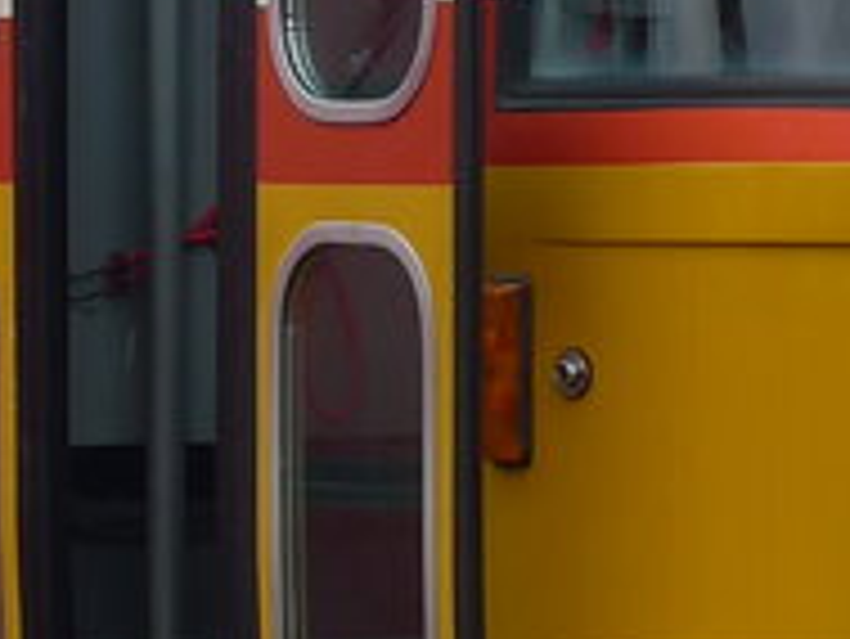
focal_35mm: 311
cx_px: 99
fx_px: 7641
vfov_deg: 4.8
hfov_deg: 6.4
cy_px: 130
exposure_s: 1/400
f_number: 3.2
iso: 80
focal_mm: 10.1
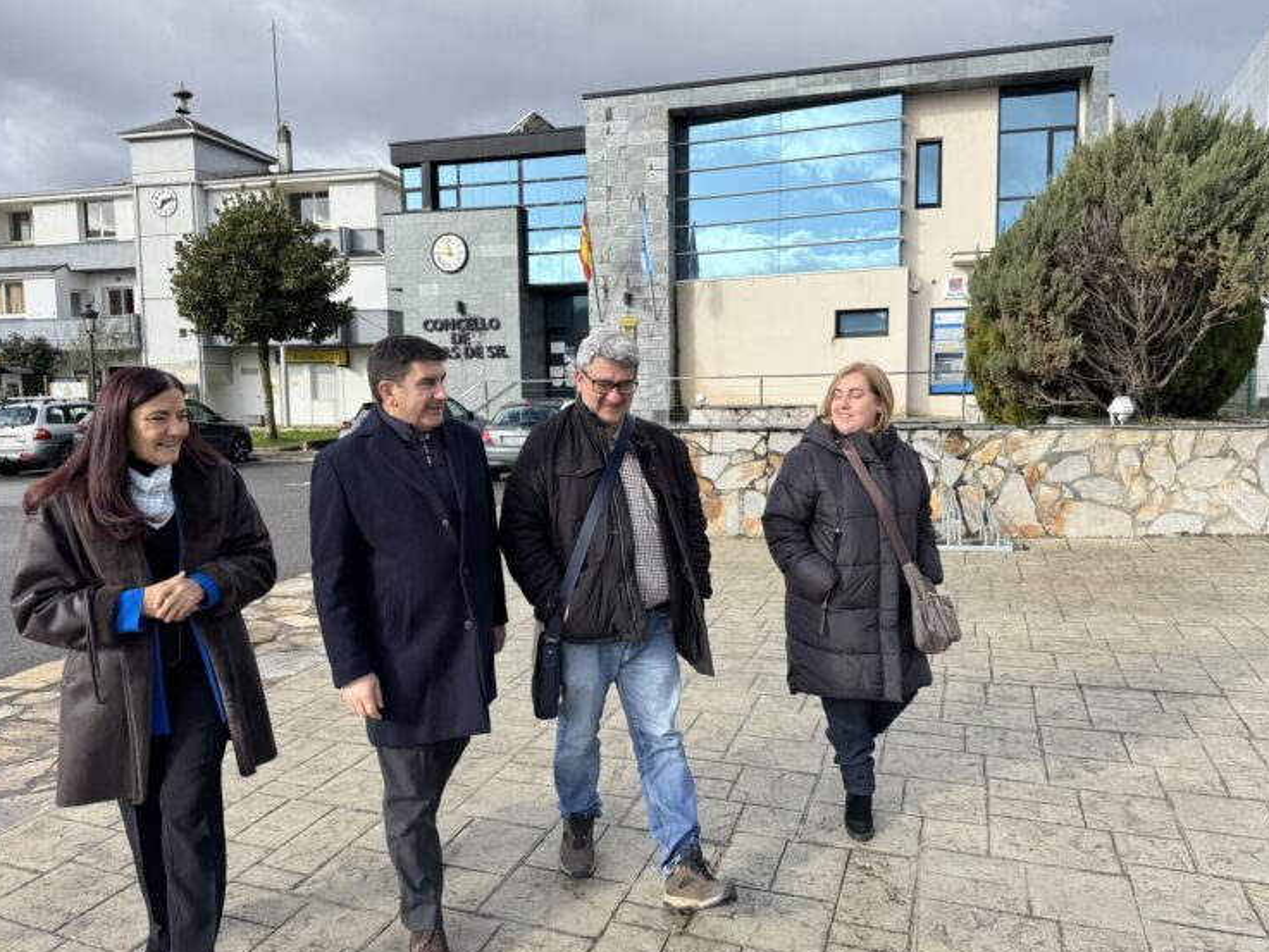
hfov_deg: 69.4
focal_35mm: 25
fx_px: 917
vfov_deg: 54.9
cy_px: 467
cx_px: 615
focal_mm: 6.76
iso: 80
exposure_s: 1/2710
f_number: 1.78
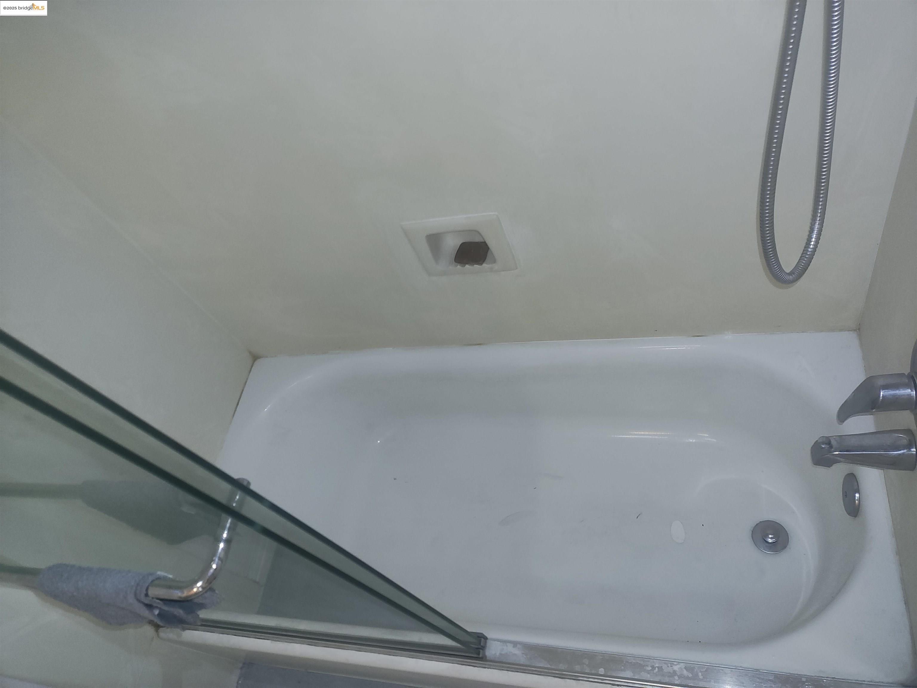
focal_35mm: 25
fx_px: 662
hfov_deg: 69.4
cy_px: 344
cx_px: 458
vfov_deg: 54.9
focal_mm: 4.71
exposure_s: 1/60
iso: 1138
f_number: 1.7
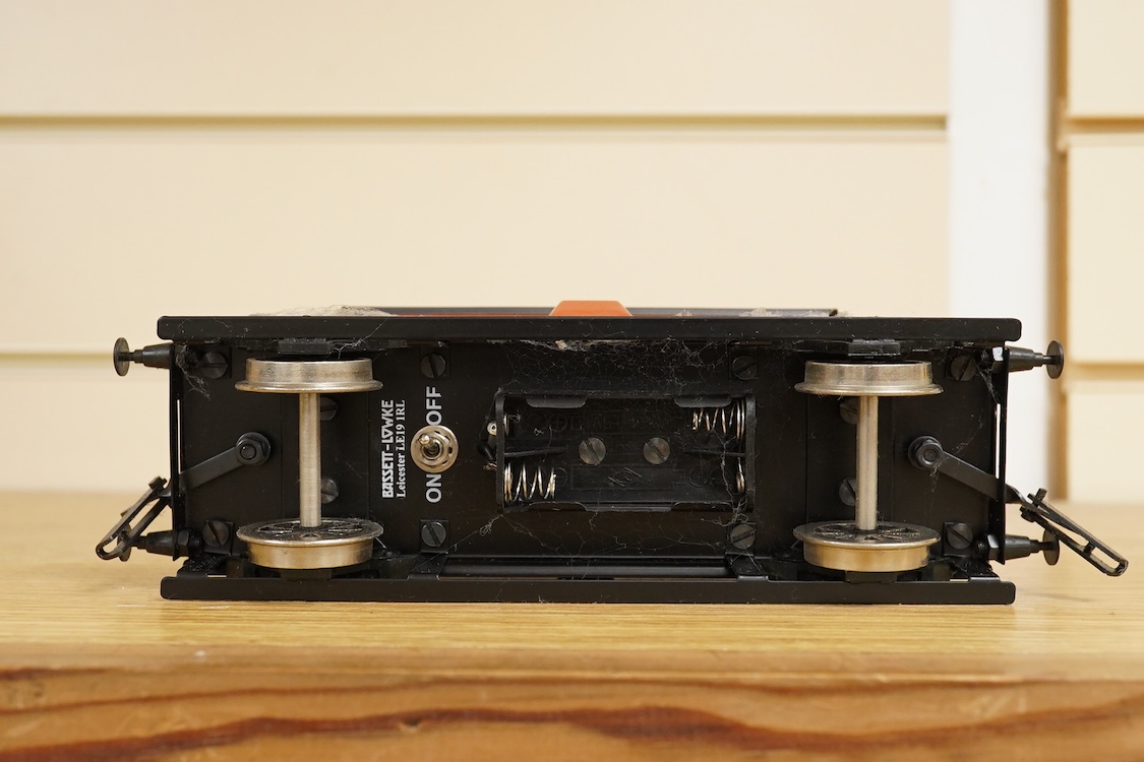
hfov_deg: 43.6
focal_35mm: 45
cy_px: 381
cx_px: 572
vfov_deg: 29.9
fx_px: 1430
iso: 2500
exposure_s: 1/80
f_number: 13
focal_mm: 30
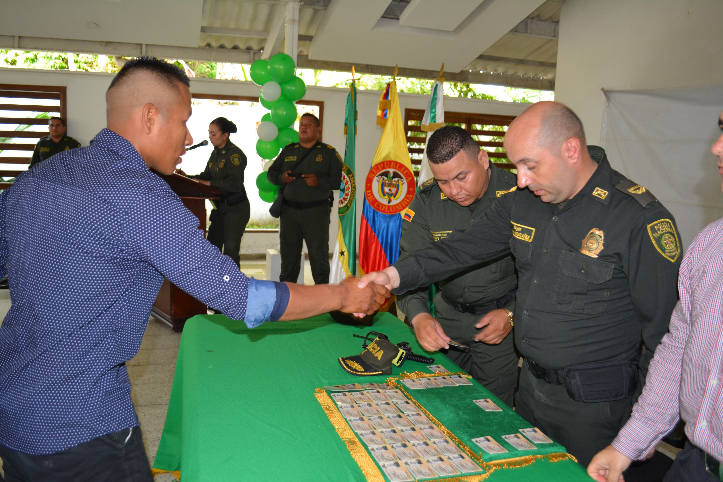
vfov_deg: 43.6
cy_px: 241
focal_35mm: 30
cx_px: 362
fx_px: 602
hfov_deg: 61.9
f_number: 3.8
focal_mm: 20
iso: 500
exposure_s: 1/60
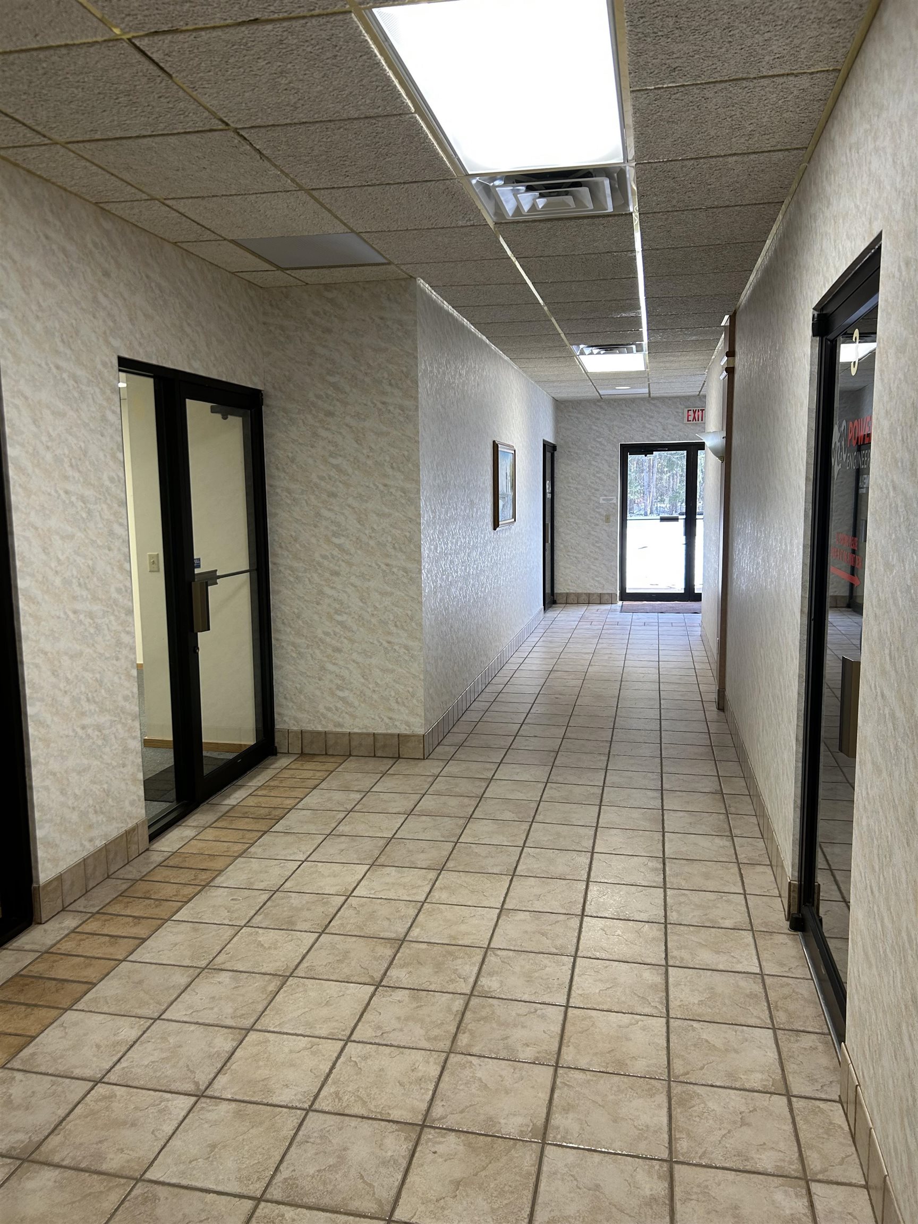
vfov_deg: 67.3
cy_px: 612
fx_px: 919
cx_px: 459
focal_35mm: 26
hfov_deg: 53.1
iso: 80
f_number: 1.5
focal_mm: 5.7
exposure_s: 1/120
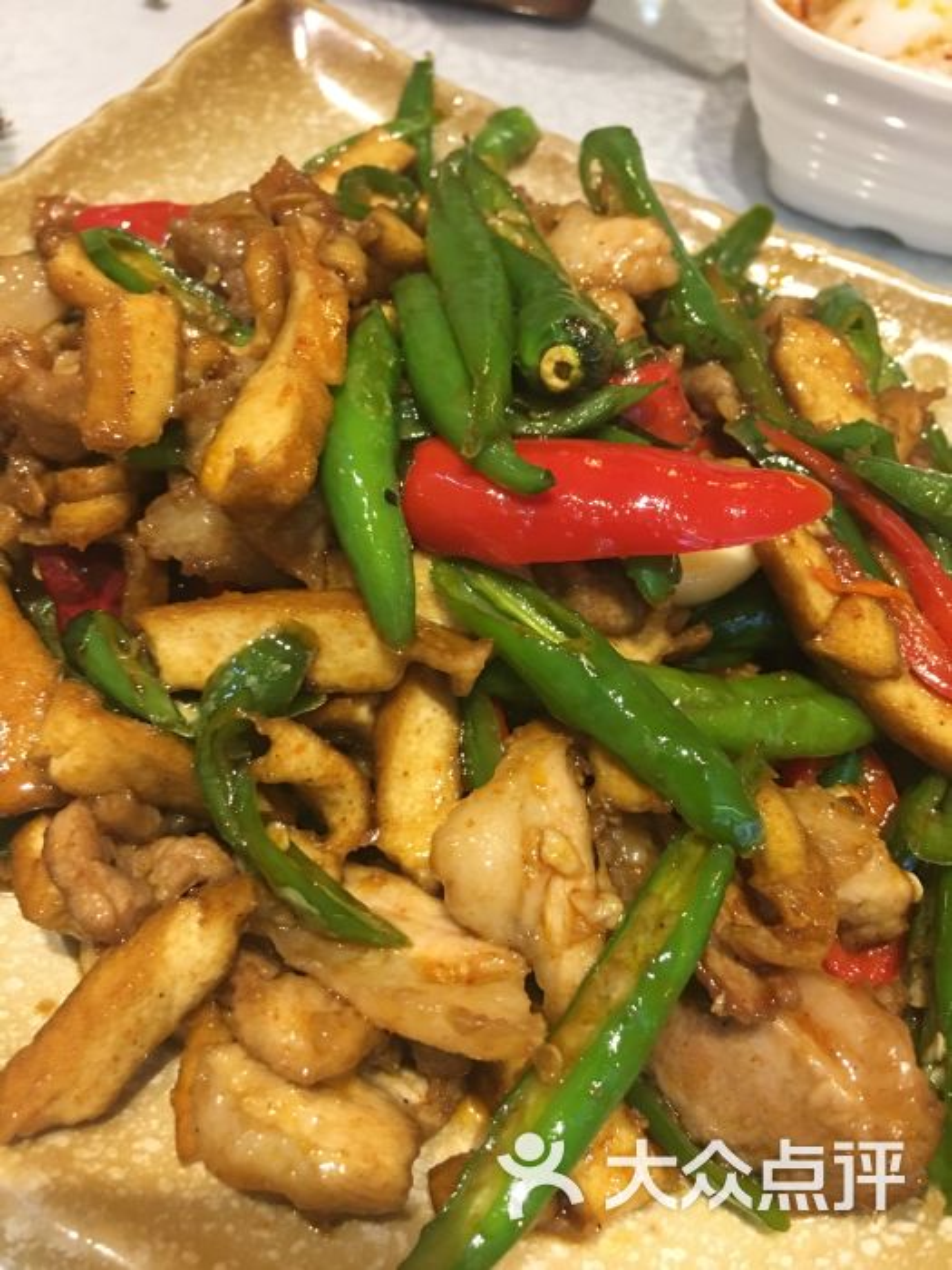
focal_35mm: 29
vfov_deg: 61.7
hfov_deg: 48.2
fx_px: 1063
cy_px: 635
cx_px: 476
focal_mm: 4.15
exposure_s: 1/17
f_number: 2.2
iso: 125
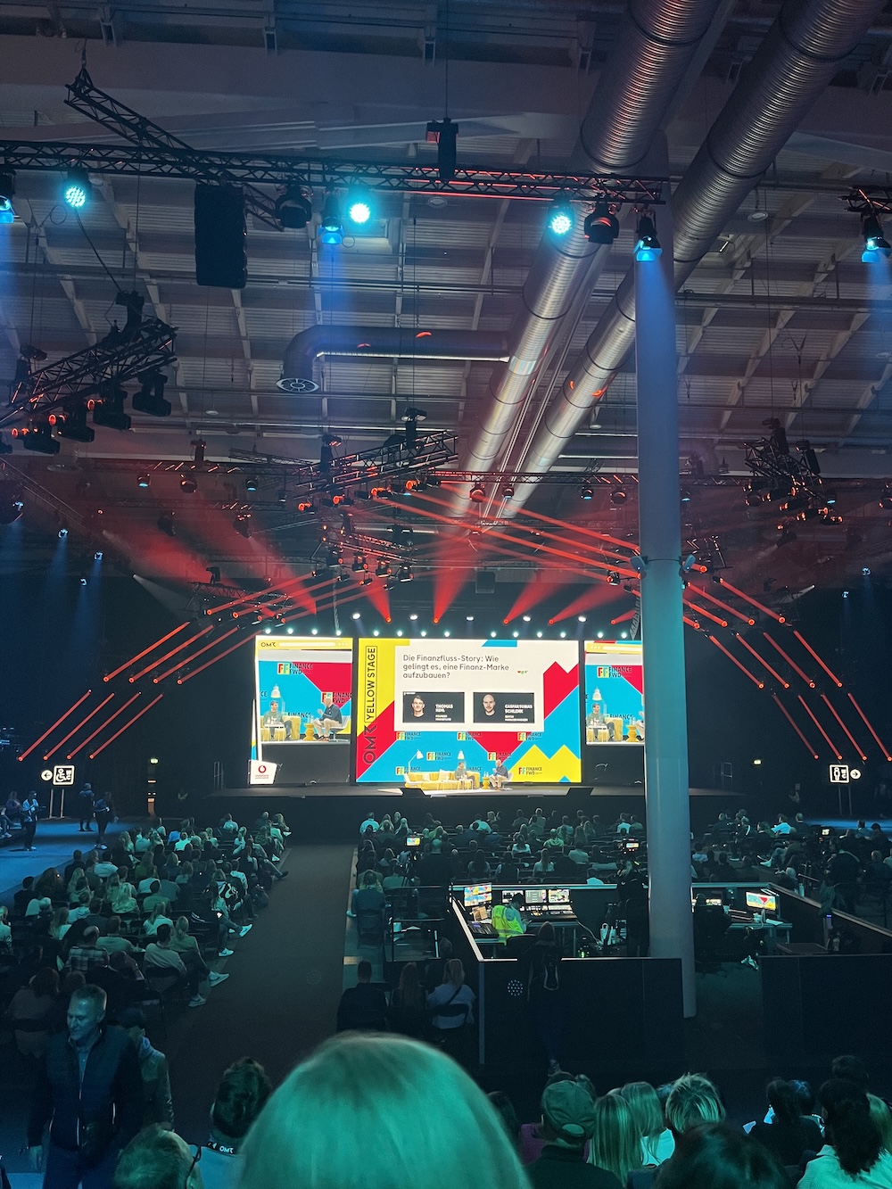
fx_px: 893
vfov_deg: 67.3
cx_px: 446
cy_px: 594
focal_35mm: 26
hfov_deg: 53.1
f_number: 1.6
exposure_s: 1/50
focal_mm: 5.1
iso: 125
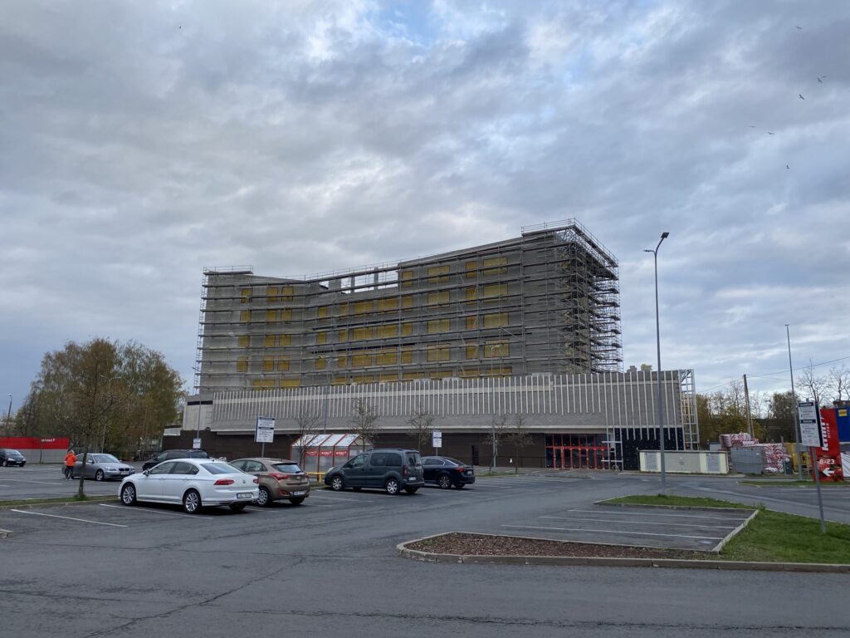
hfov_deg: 67.3
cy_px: 319
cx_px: 425
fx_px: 638
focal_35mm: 26
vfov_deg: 53.1
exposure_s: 1/698
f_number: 1.8
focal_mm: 4.25
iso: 32
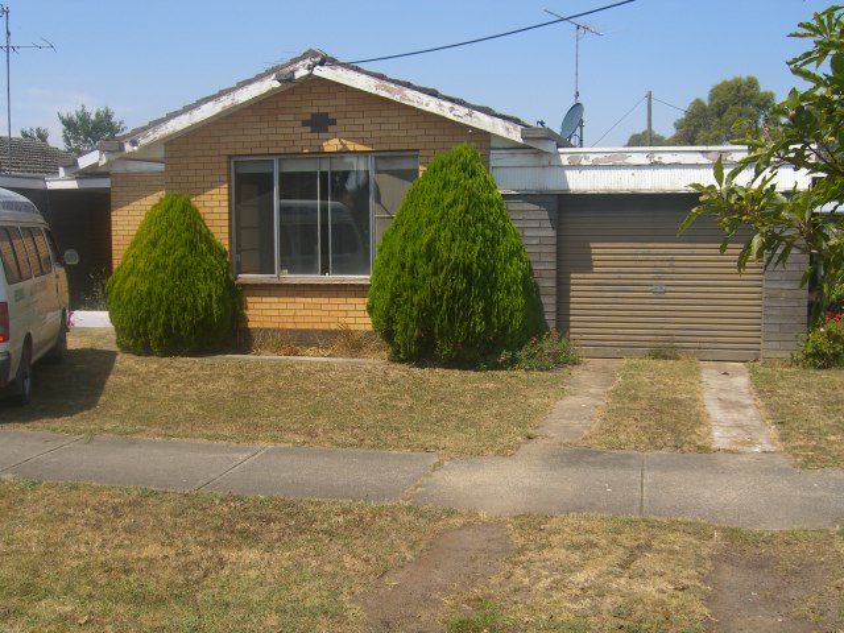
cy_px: 316
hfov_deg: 49.0
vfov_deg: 37.7
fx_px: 927
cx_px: 422
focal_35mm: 38
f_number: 8
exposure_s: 1/160
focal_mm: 7.9
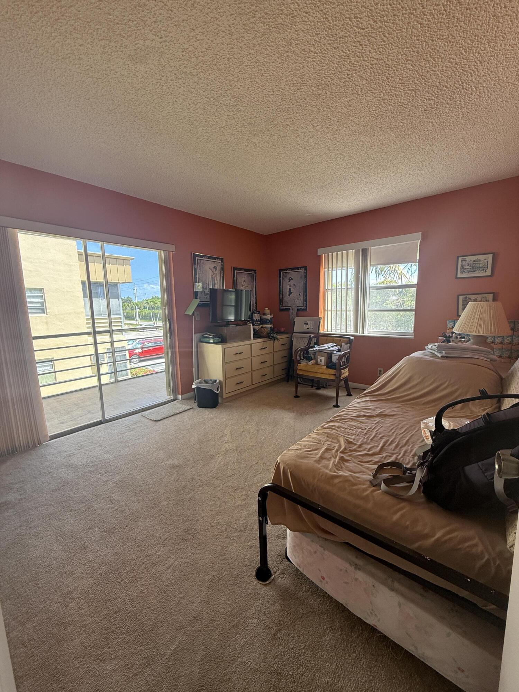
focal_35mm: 14
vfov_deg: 102.1
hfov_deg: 85.7
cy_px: 346
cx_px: 260
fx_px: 280
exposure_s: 1/99
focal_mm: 2.22
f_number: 2.2
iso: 80
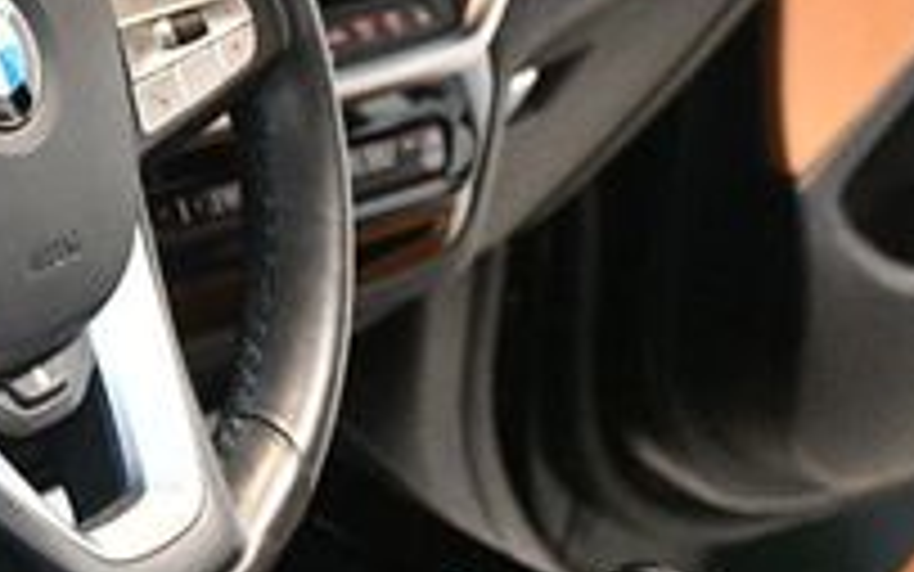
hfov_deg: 13.2
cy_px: 324
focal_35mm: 154
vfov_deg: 8.5
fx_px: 3837
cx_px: -207
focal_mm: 32
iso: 5000
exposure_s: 1/60
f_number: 4
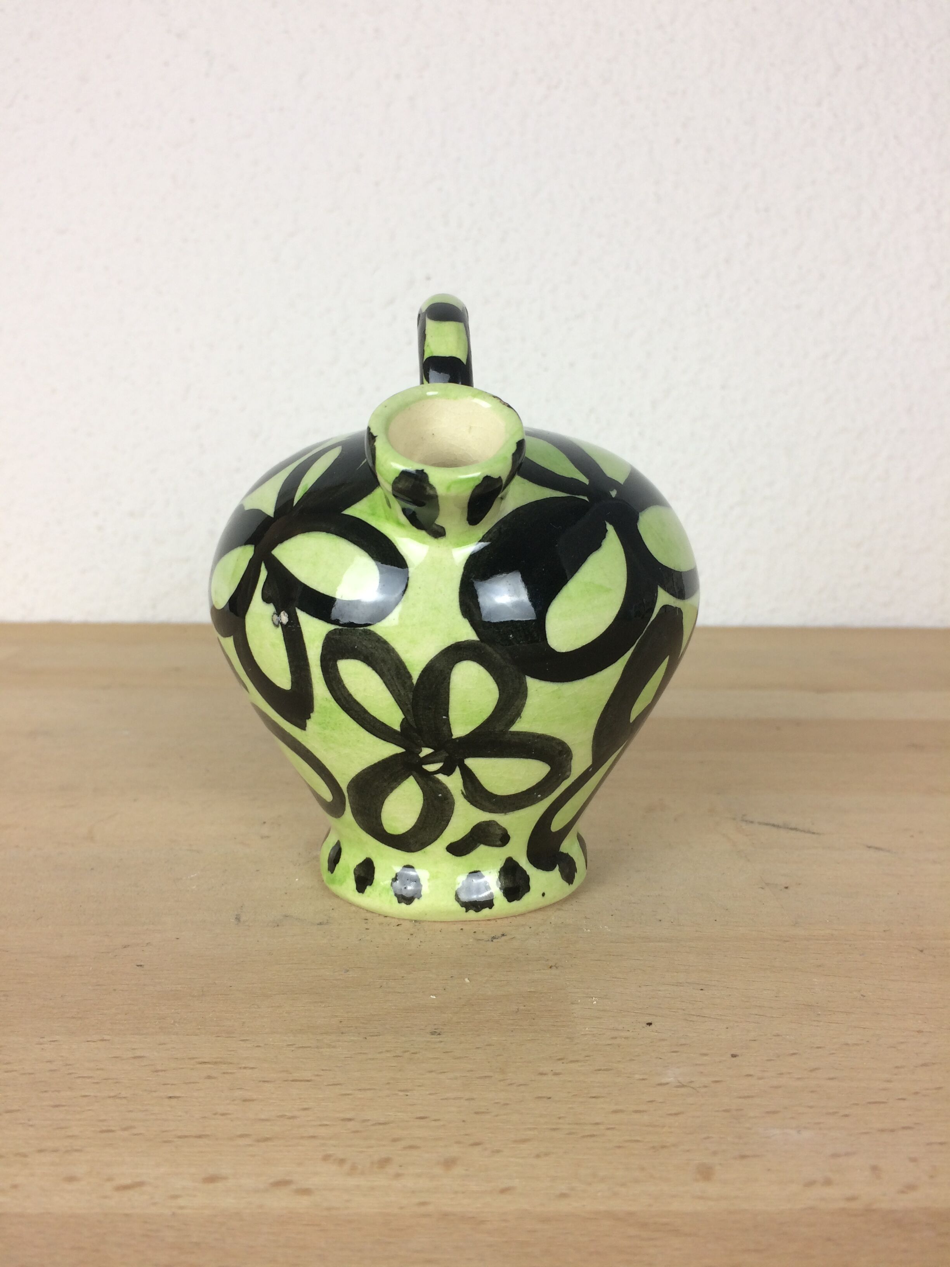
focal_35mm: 29
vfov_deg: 61.7
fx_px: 1061
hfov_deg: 48.2
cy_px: 634
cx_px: 475
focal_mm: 4.15
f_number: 2.2
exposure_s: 1/50
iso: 40
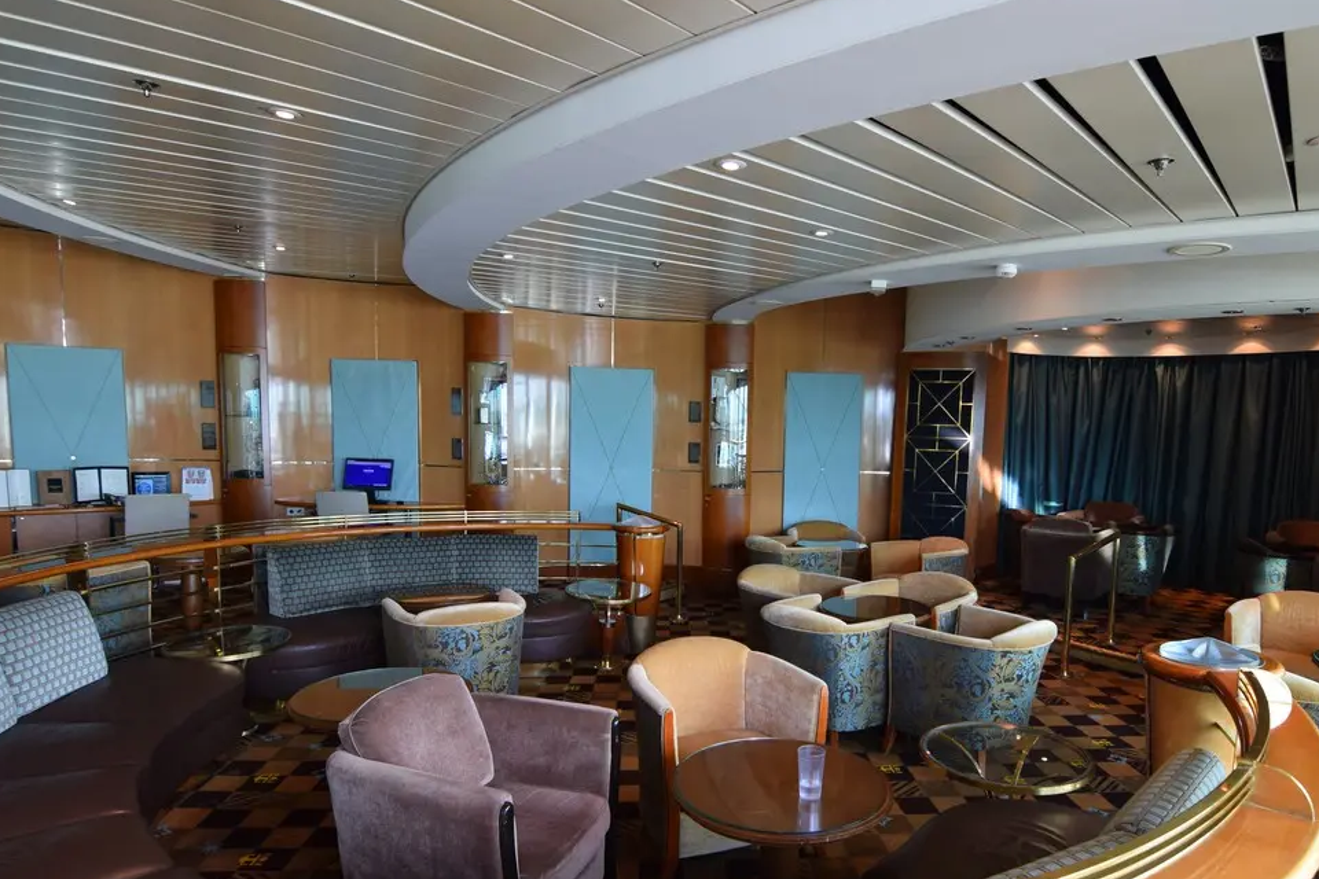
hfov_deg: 81.9
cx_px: 731
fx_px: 756
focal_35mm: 21
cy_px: 510
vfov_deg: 60.1
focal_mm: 11
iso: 560
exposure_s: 1/60
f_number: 4
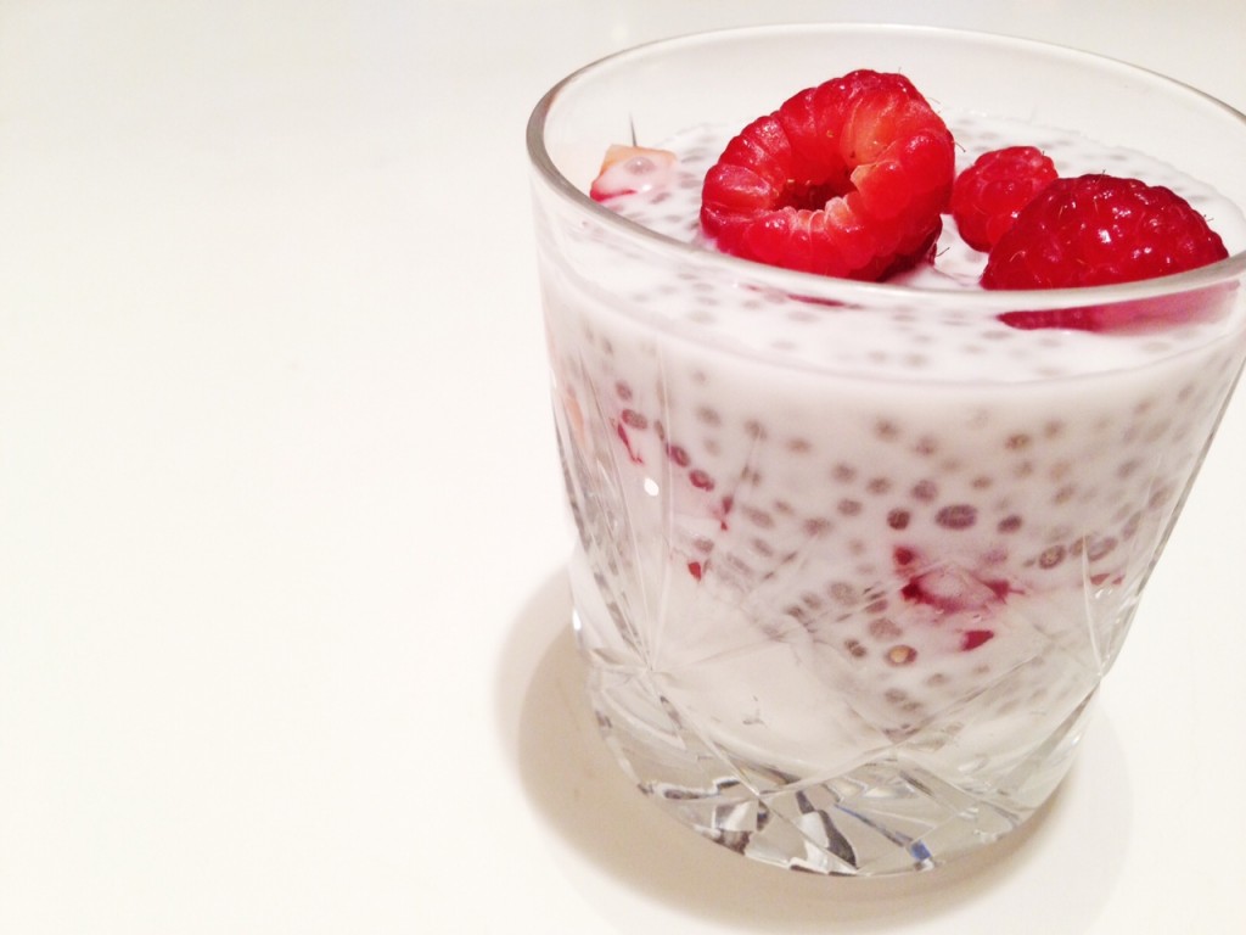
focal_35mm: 33
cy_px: 468
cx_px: 623
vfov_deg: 42.9
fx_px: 1188
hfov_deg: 55.4
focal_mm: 4.12
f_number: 2.4
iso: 160
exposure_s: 1/20
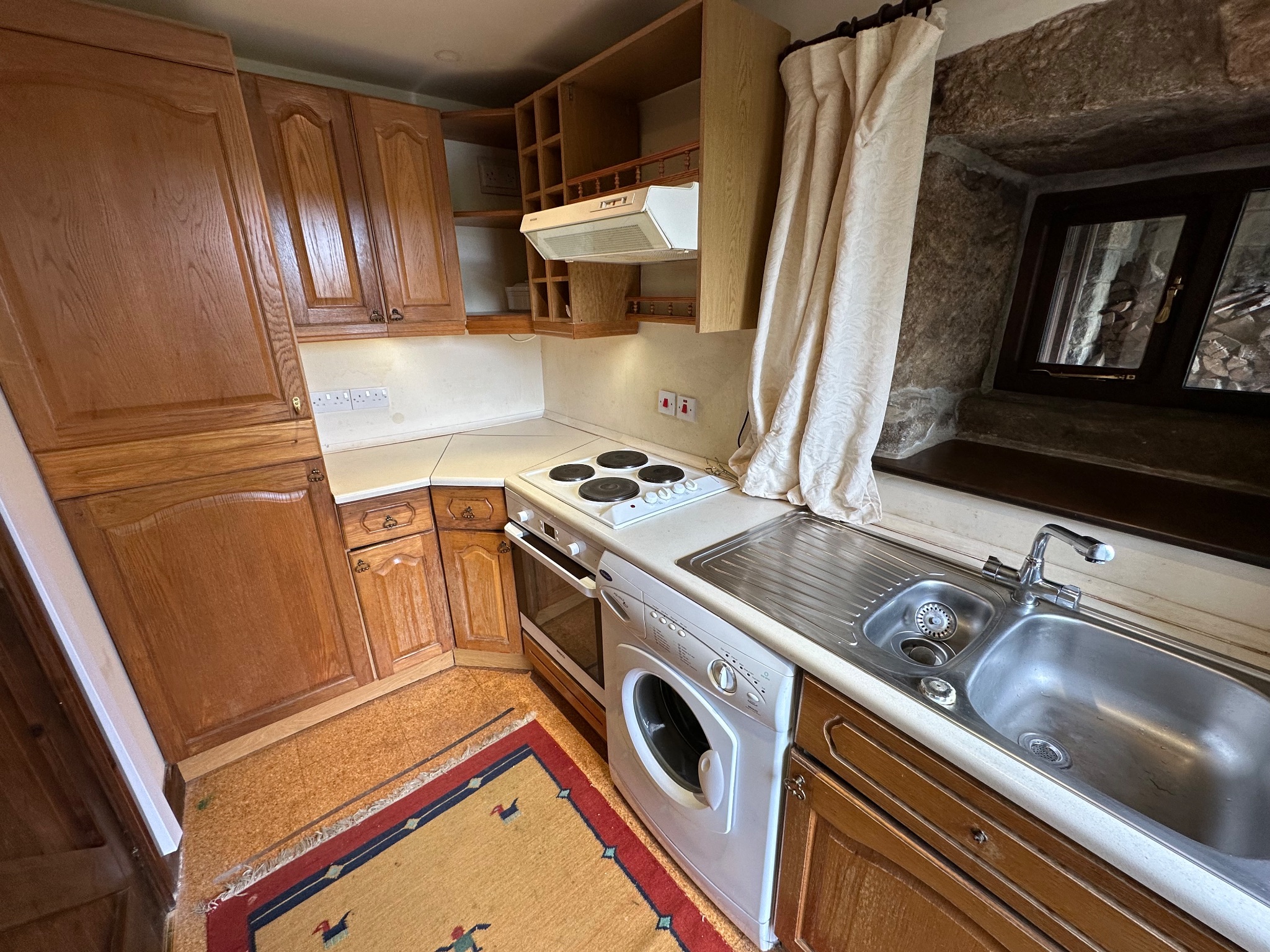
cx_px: 635
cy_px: 476
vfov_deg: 85.7
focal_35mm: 14
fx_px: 514
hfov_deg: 102.1
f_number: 2.2
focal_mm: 2.22
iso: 100
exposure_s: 1/100
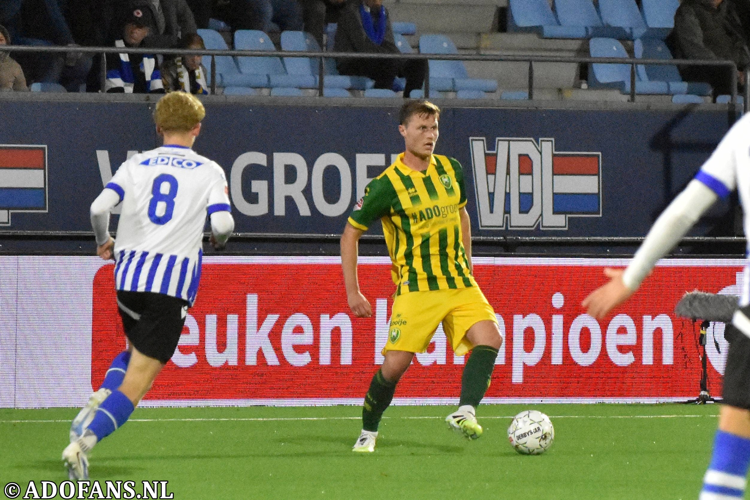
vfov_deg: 5.2
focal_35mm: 262
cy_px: 250
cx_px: 375
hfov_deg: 7.8
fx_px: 5468
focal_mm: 175
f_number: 4
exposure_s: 1/1000
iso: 8000
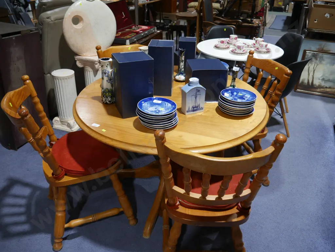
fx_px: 271
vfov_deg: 49.8
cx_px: 168
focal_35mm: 28
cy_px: 126
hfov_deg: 63.4
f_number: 3.5
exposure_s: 1/60
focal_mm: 14
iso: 250
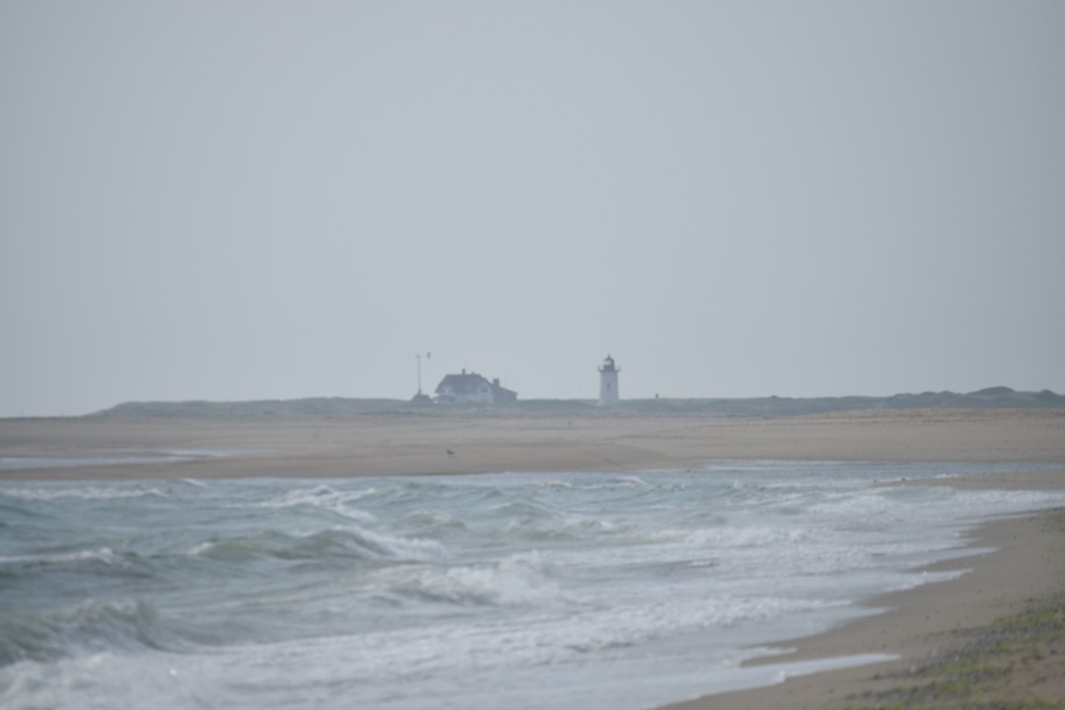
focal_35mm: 300
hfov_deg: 6.9
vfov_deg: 4.6
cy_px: 355
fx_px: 8874
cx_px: 532
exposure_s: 1/2500
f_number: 5.6
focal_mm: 200
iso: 200
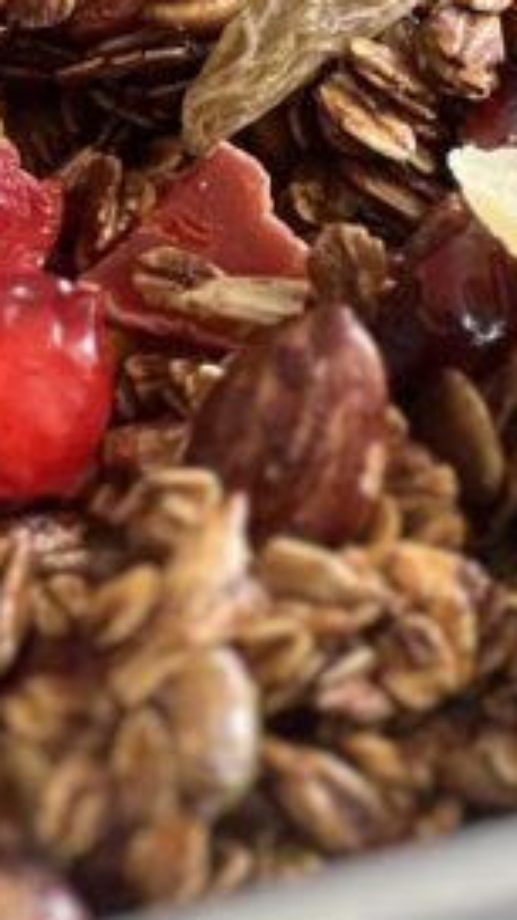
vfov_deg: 6.7
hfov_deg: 3.8
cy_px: -463
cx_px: 196
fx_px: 7701
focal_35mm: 316
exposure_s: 1/60
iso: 250
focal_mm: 9
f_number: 2.8
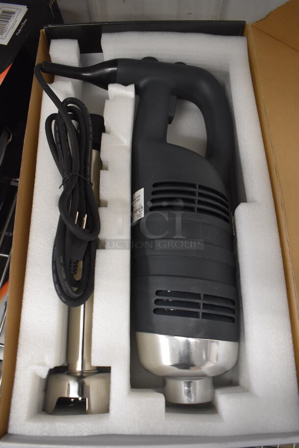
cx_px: 150
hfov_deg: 48.0
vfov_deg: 67.3
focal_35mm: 27
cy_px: 224
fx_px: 336
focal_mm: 18
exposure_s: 1/125
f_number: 3.5
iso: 2800
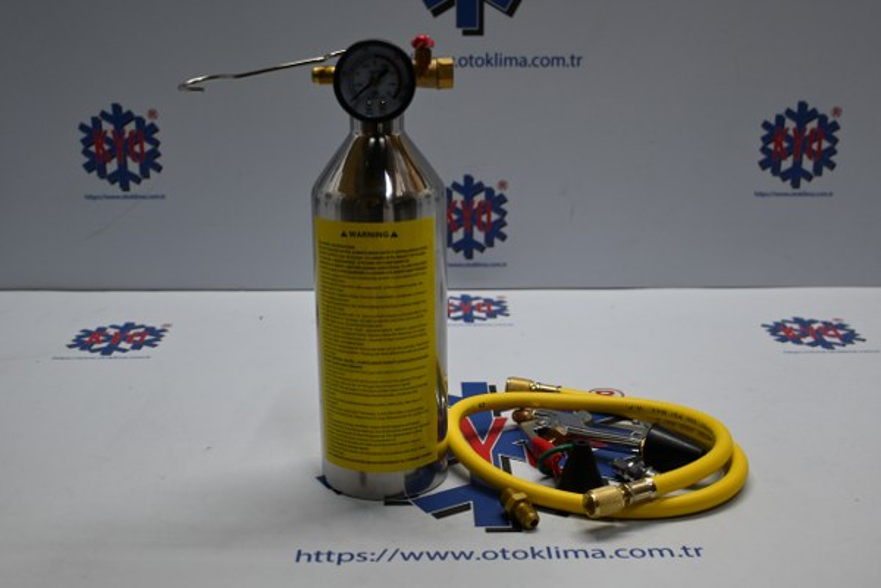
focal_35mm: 42
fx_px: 1028
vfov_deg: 31.9
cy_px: 294
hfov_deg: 46.4
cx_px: 440
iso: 560
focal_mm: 28
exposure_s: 1/125
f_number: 4.5
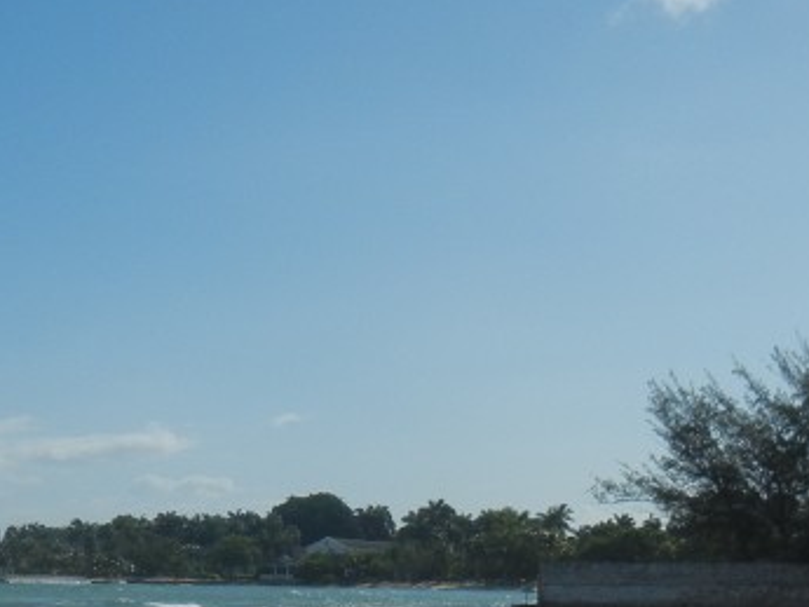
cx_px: 244
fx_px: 2081
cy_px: 574
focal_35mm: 89
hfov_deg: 21.9
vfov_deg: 16.3
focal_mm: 5.4
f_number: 7
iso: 160
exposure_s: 1/1261
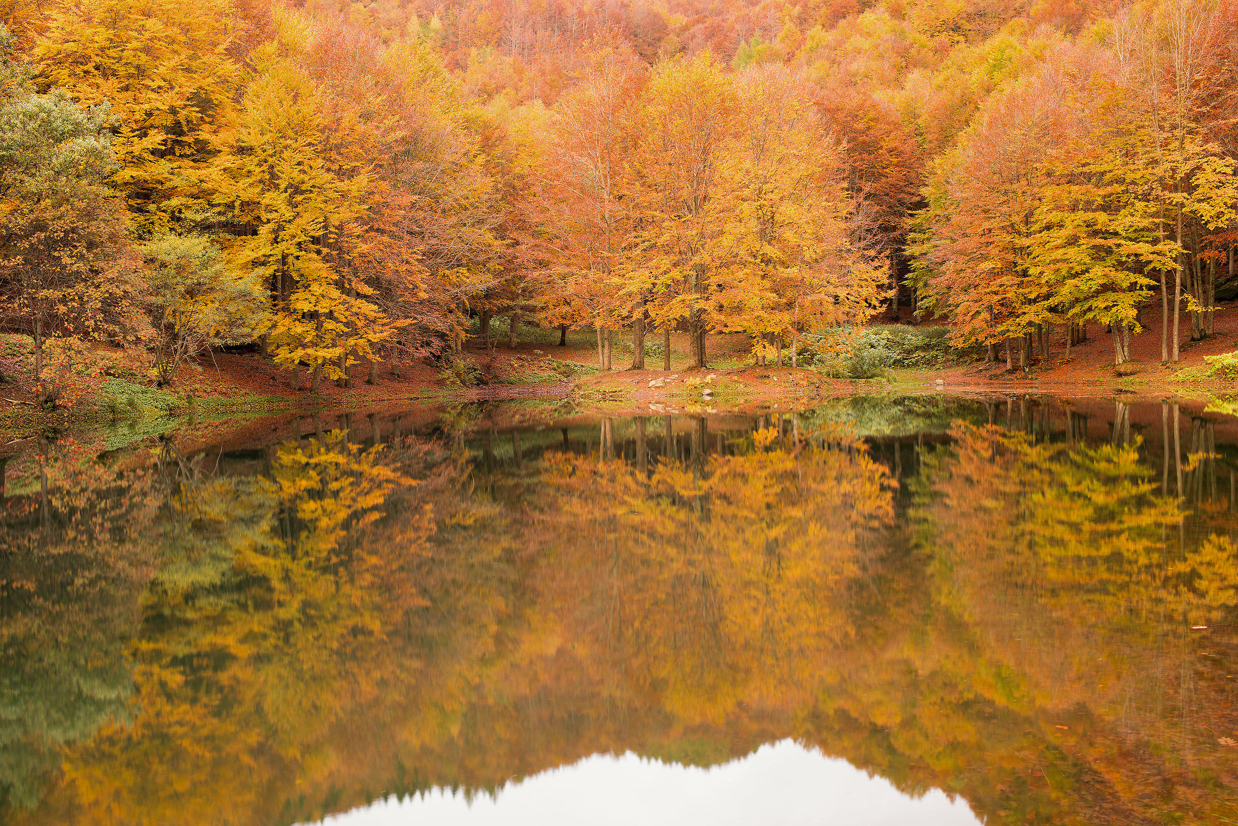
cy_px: 413
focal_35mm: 35
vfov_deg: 37.9
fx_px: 1204
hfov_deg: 54.4
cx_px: 619
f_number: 8
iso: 100
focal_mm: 35
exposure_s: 1
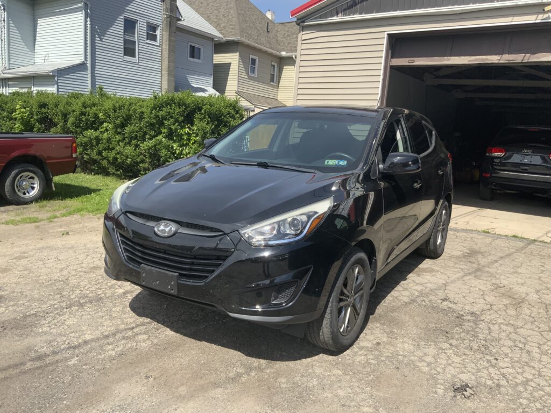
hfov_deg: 61.7
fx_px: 462
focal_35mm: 29
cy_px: 206
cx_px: 276
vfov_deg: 48.2
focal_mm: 3
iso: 16
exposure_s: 1/1377
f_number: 1.8
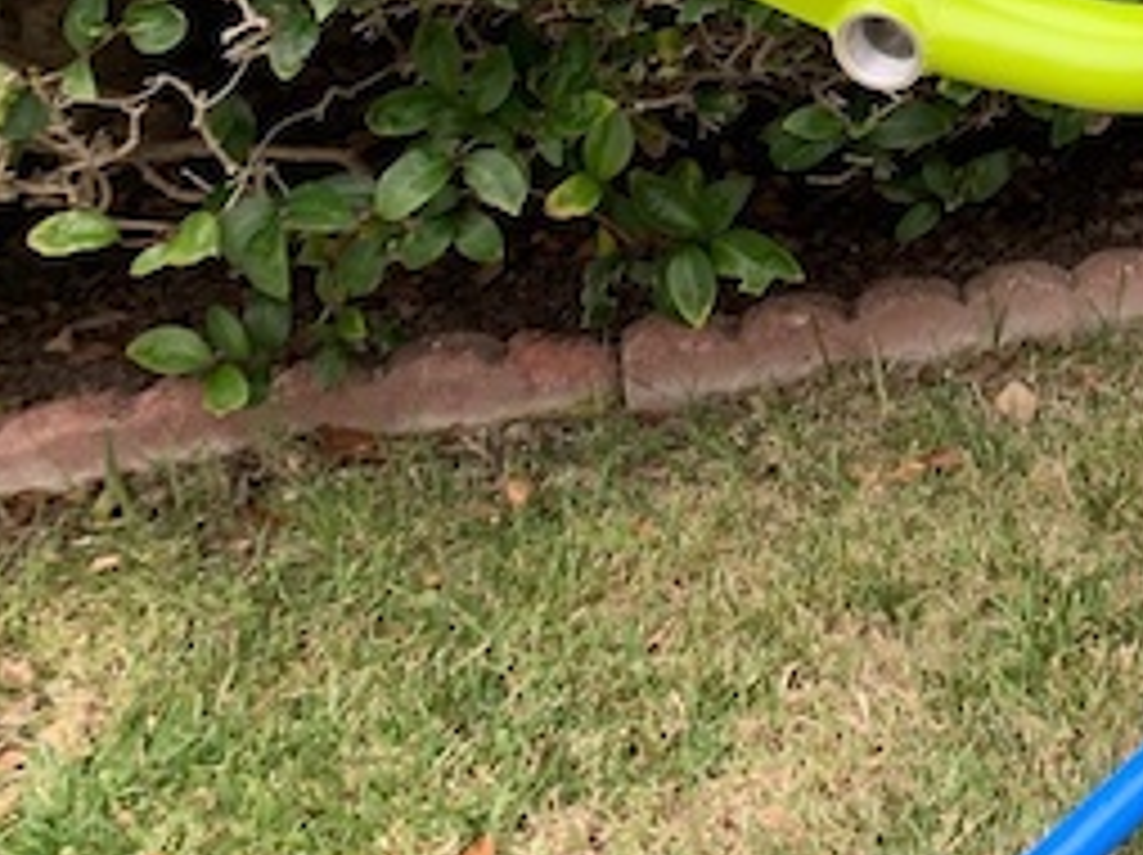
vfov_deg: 16.7
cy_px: -320
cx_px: 1634
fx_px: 2705
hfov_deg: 20.8
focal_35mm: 82
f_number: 1.8
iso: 25
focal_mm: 4.25
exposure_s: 1/288
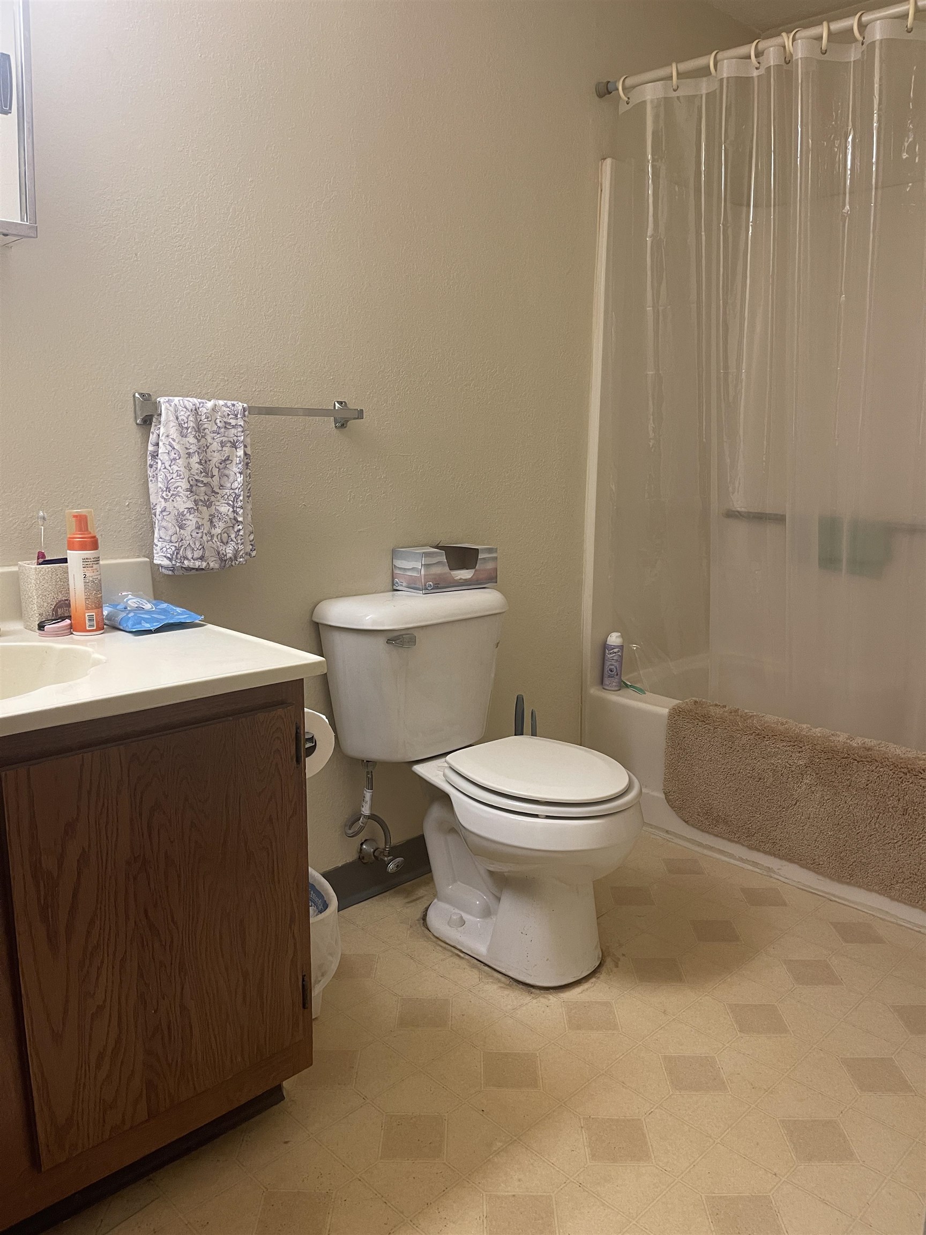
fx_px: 927
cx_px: 463
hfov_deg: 53.1
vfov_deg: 67.3
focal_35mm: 26
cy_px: 618
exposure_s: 1/60
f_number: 1.6
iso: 200
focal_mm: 5.1
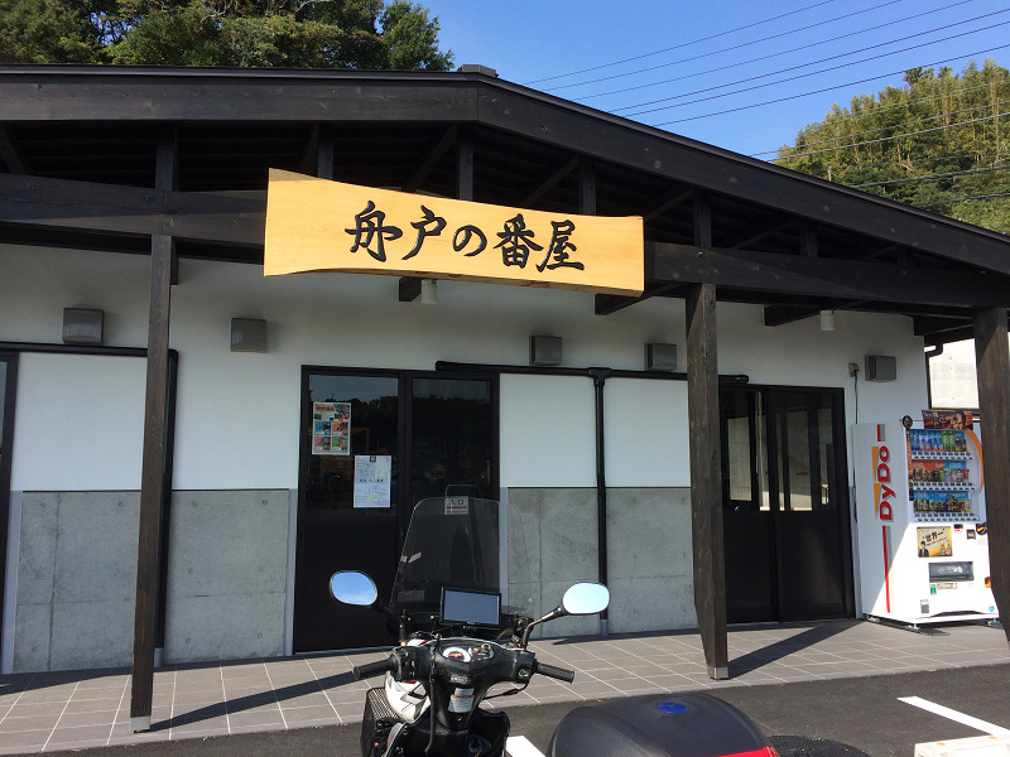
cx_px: 505
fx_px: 846
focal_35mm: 29
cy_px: 378
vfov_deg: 48.2
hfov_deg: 61.7
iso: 32
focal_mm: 4.15
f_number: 2.2
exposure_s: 1/1244
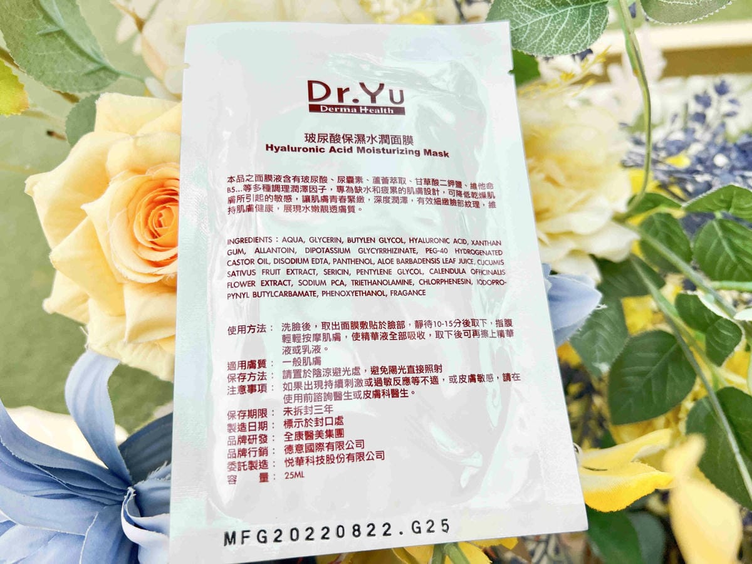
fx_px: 565
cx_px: 376
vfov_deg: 53.1
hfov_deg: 67.3
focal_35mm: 26
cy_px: 282
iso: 64
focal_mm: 5.7
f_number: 1.5
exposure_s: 1/90
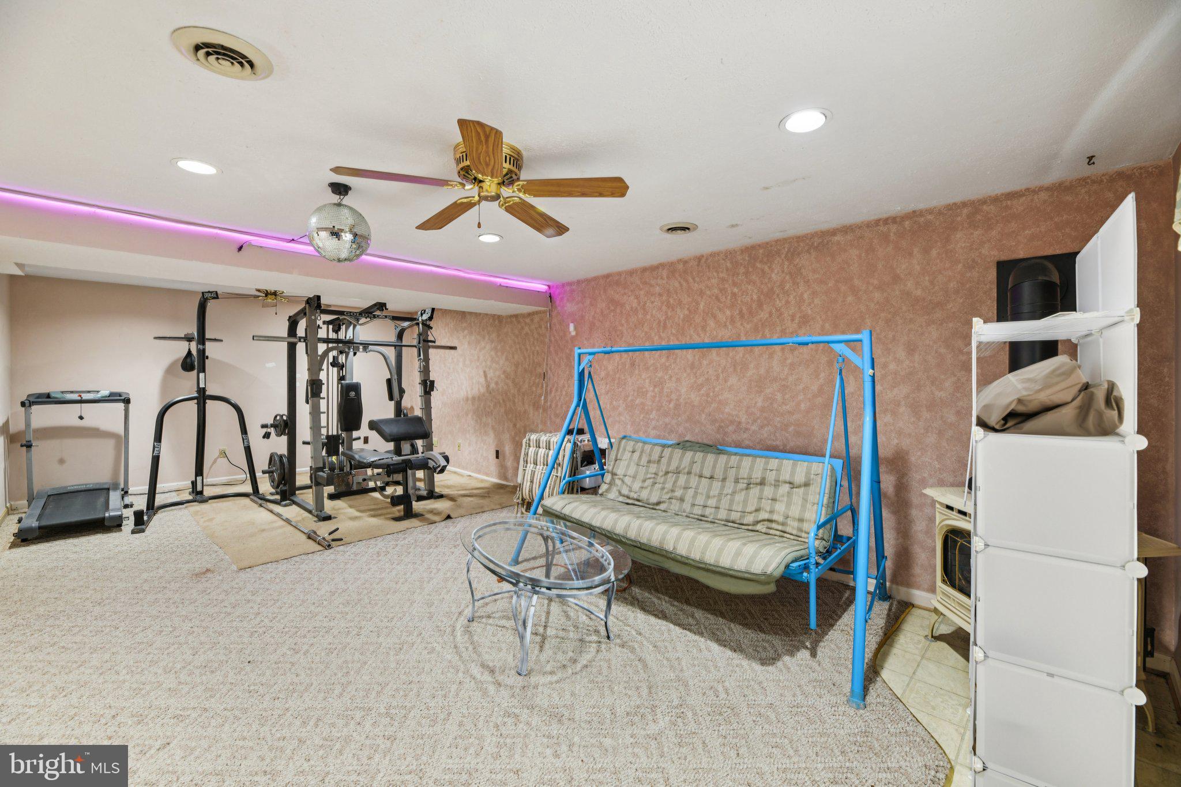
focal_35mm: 14
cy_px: 394
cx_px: 590
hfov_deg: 104.3
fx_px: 459
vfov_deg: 81.2
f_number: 8
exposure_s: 1/2.5
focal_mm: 14
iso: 400
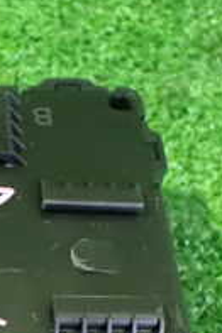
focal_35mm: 95
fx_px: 880
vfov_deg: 21.0
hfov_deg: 13.9
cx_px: -61
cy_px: 306
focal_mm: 5.4
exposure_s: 1/20
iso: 1600
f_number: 2.3
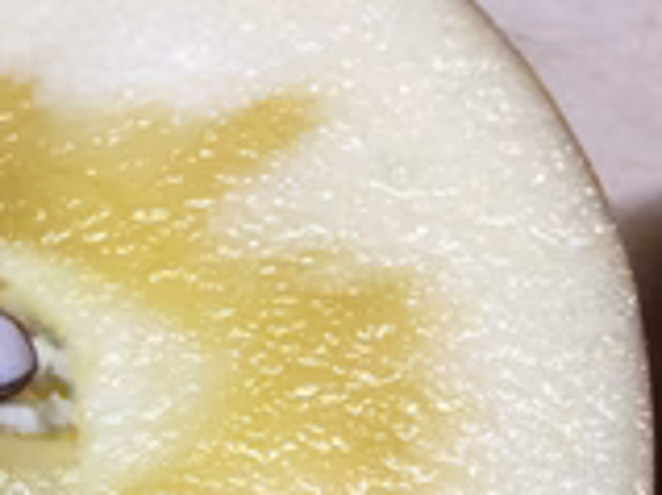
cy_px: 557
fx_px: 1491
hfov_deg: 23.5
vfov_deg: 18.1
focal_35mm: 78
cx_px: -67
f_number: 2.4
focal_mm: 3.3
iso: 32
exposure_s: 1/30
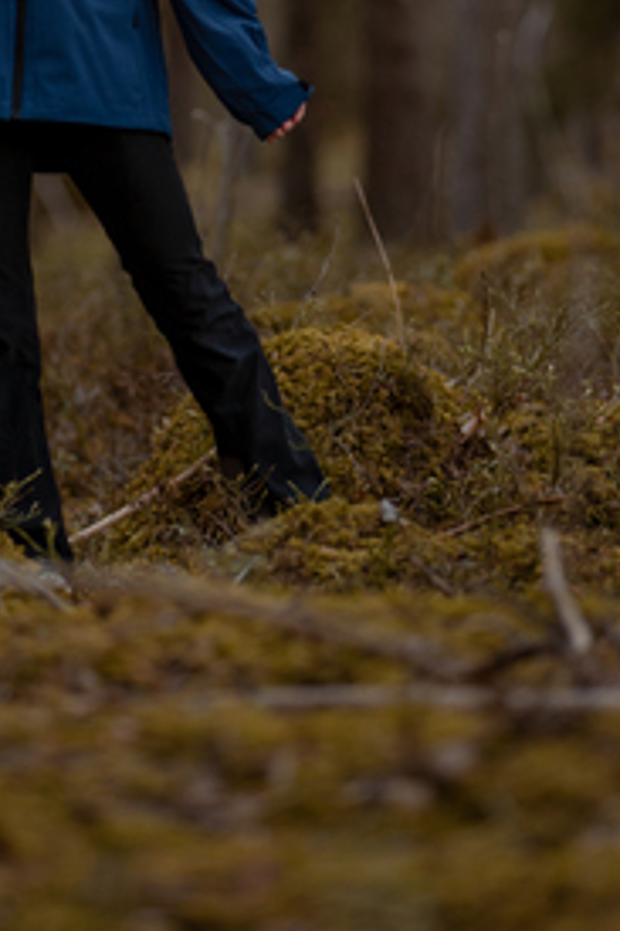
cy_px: 34
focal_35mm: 201
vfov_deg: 10.2
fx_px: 5199
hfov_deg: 6.8
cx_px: 188
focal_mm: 85
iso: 200
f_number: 2
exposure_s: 1/200
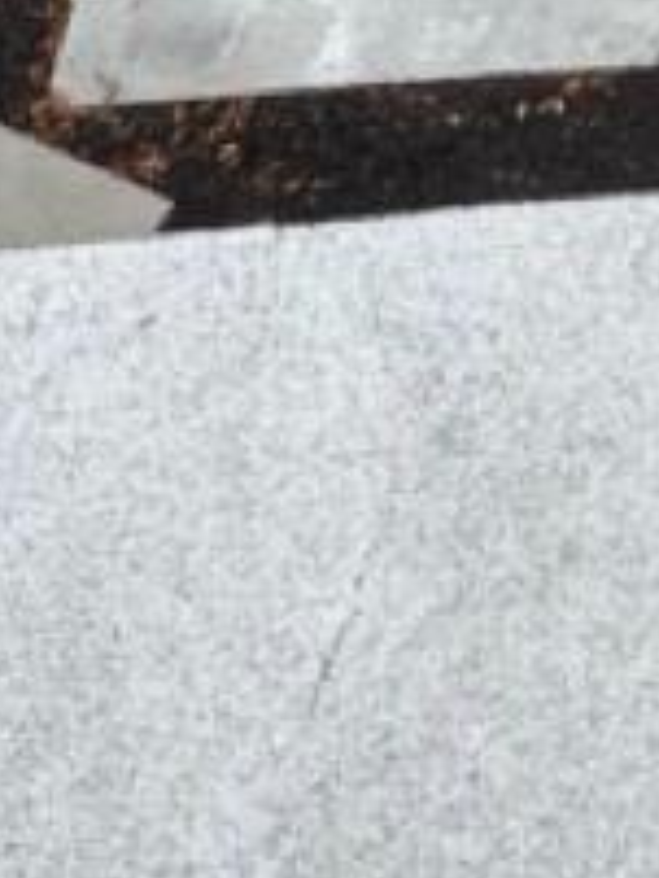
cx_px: 1222
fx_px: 2257
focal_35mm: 89
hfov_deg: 14.4
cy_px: -782
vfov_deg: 17.2
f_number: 2.2
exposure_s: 1/741
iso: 40
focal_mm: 2.22
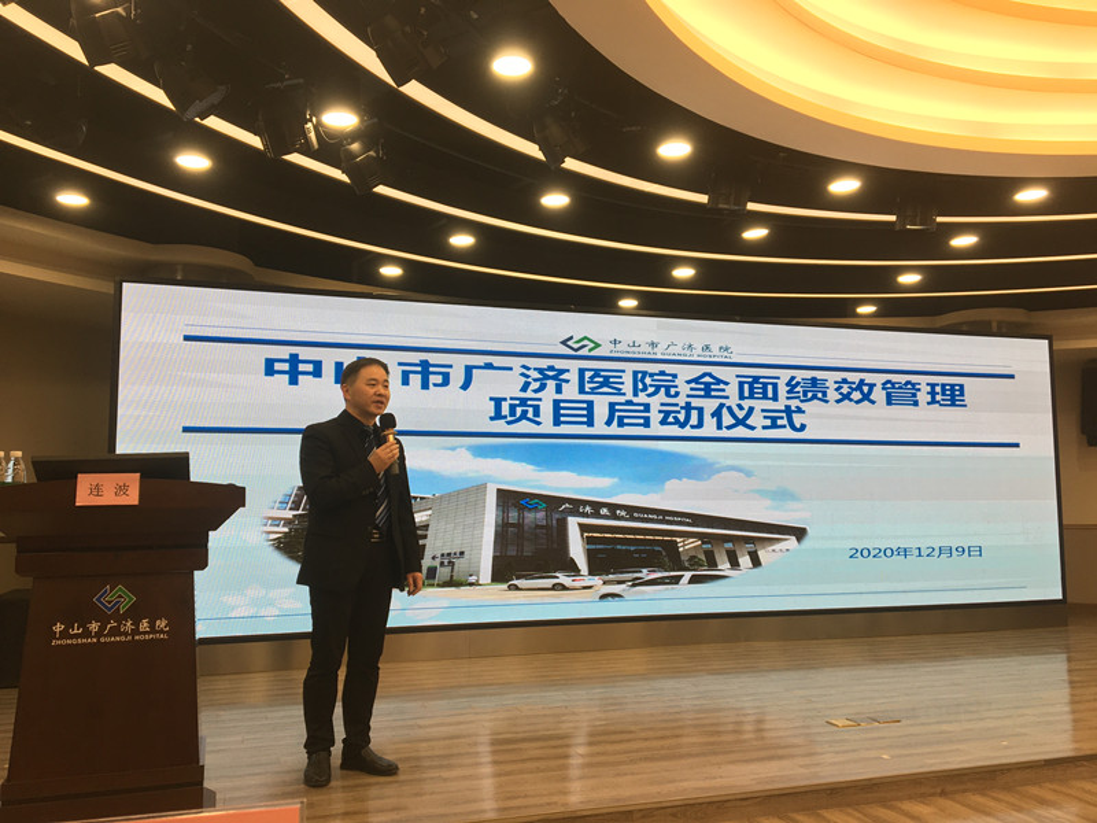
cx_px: 548
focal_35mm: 29
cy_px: 412
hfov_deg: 61.7
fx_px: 919
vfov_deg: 48.2
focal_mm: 4.15
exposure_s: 1/50
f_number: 2.2
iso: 32
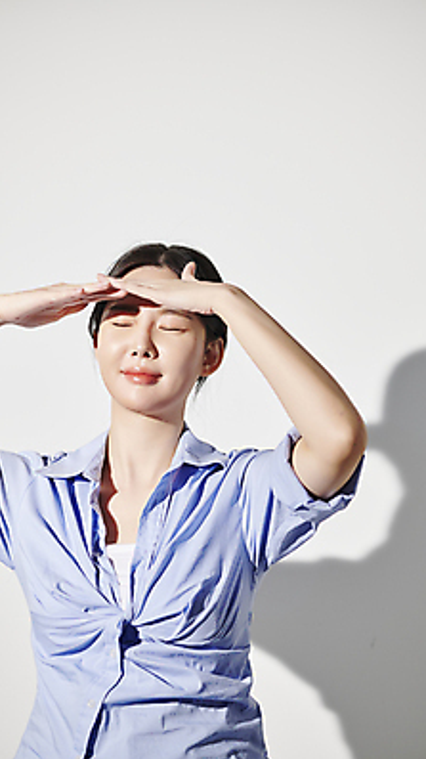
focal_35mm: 111
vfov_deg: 19.3
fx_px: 2231
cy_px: 380
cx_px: 200
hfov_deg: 10.9
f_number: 5.6
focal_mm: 105
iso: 400
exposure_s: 1/100
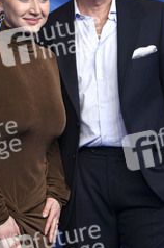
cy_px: 94
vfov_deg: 10.6
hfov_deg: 7.0
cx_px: 81
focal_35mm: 195
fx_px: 1336
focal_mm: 116
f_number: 5.6
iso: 1000
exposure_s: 1/250
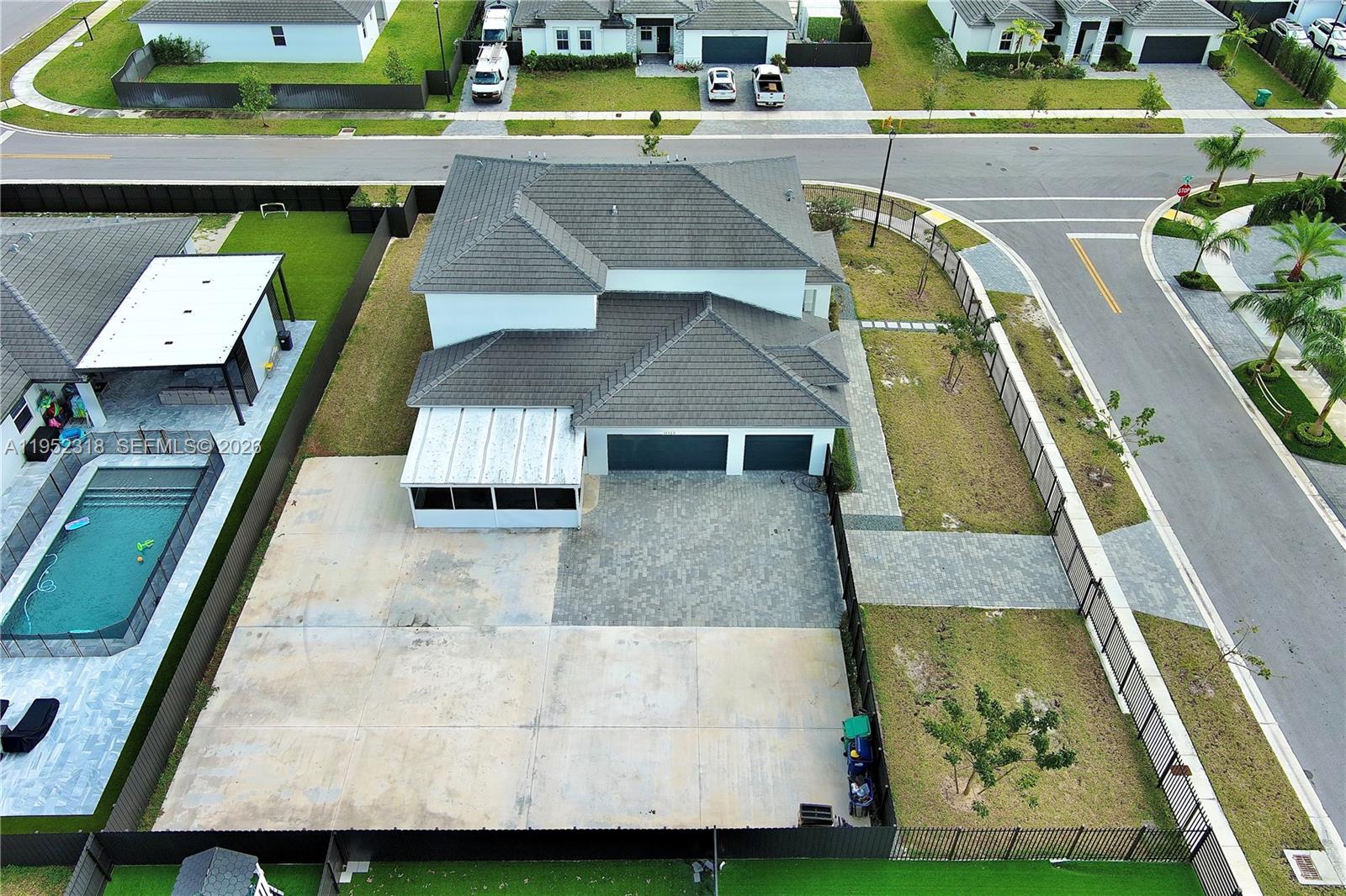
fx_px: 1084
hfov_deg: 63.7
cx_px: 673
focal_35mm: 29
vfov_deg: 44.9
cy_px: 448
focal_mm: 10.57
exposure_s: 1/726
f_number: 2.8
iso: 100
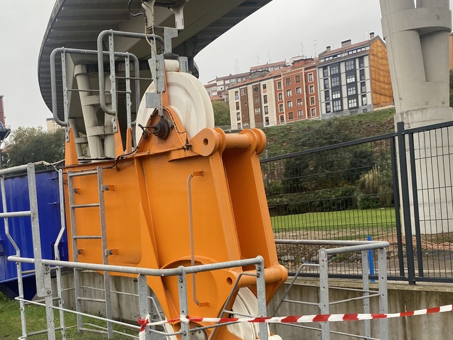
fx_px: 589
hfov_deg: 40.0
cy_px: 242
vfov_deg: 31.8
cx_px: 76
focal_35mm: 45
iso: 32
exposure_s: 1/194
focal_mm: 4.25
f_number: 1.8
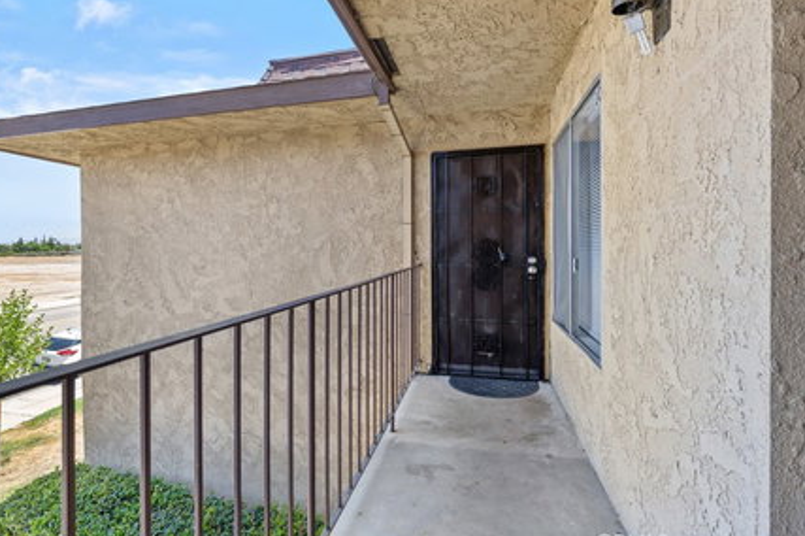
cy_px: 253
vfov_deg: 65.6
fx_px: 415
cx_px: 368
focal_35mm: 19
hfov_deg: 88.1
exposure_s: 1/125
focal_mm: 16.5
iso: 100
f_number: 5.6
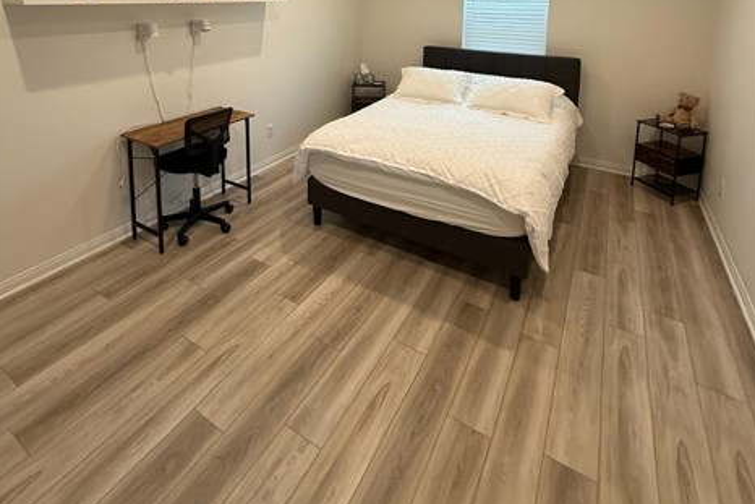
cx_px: 376
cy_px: 45
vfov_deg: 53.7
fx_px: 420
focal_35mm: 20
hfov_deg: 84.0
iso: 200
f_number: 2.2
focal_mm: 2.22
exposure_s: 1/120
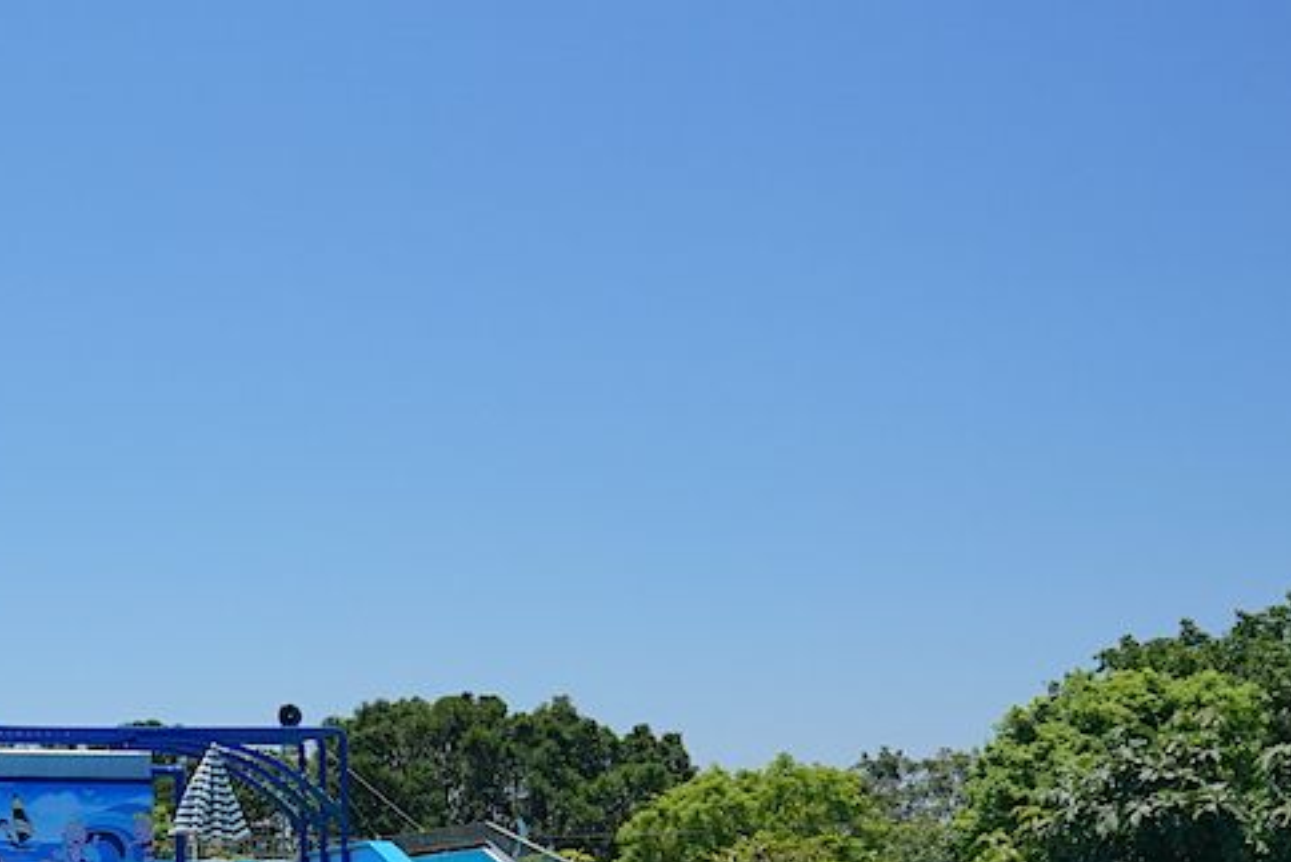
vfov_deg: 18.3
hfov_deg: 26.3
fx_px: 2654
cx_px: 91
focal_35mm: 74
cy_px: 674
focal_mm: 35
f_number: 9
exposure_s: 1/640
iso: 200
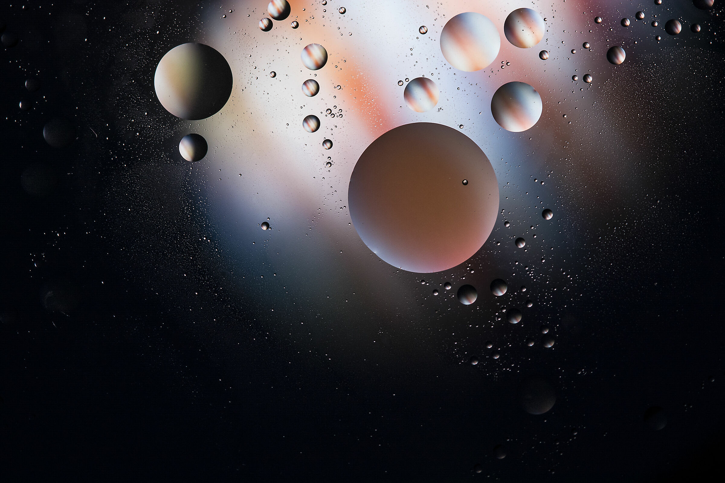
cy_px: 242
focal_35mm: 158
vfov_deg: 8.7
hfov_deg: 13.0
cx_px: 362
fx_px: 3172
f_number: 10
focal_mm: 105
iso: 400
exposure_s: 1/1.67
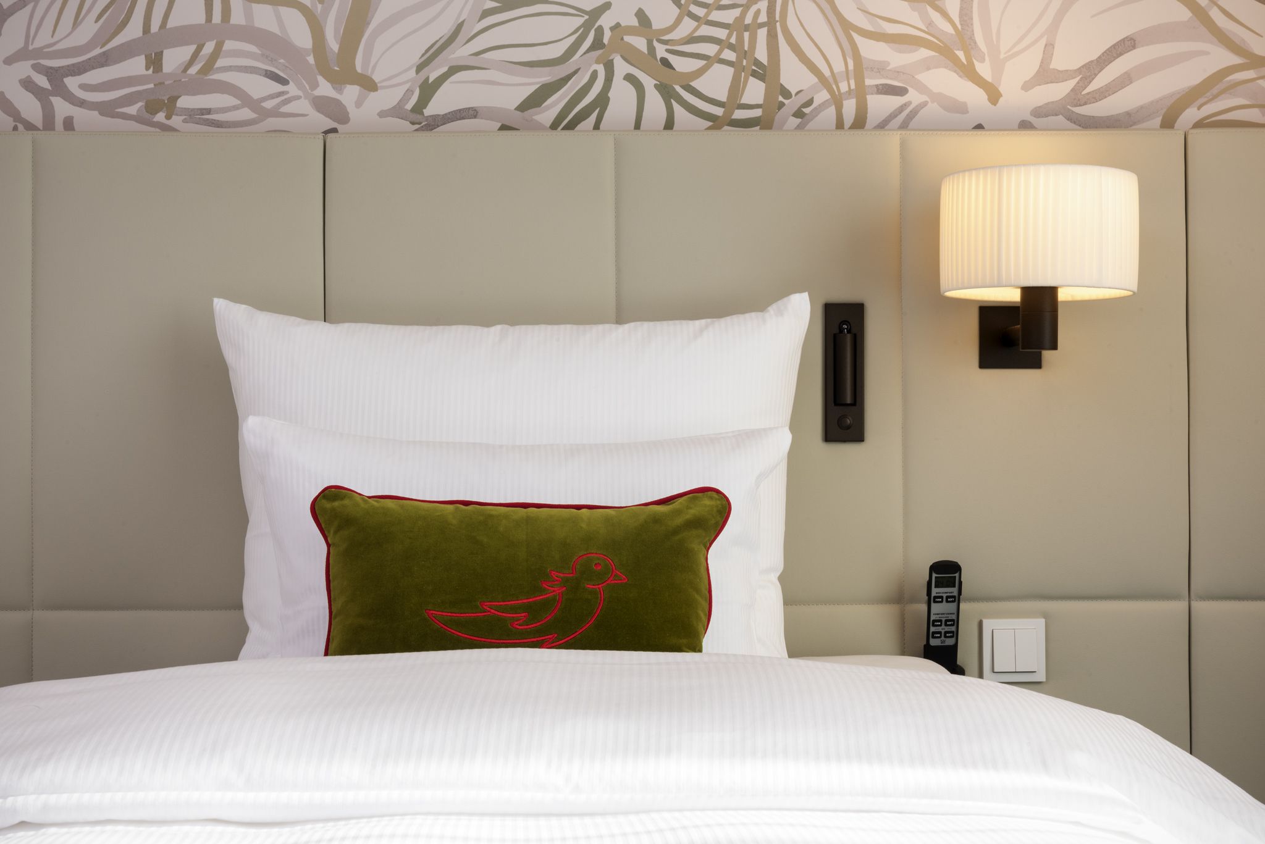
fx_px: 1828
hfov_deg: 38.2
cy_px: 422
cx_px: 632
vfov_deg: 26.0
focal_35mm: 52
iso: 320
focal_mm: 52
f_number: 16
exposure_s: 1/13
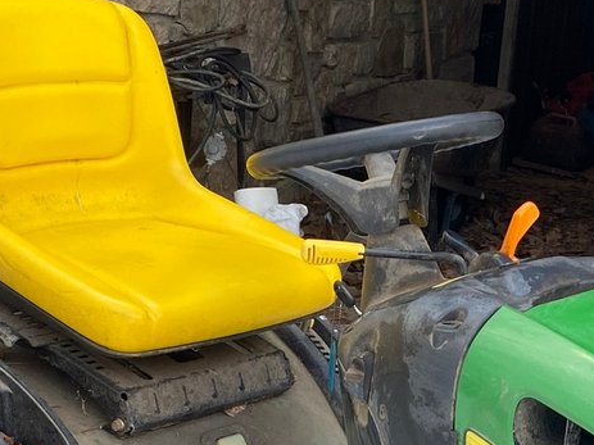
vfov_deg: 16.4
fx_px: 1458
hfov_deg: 22.8
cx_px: 455
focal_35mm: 85
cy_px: 589
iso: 32
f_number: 1.8
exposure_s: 1/130
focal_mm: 4.25
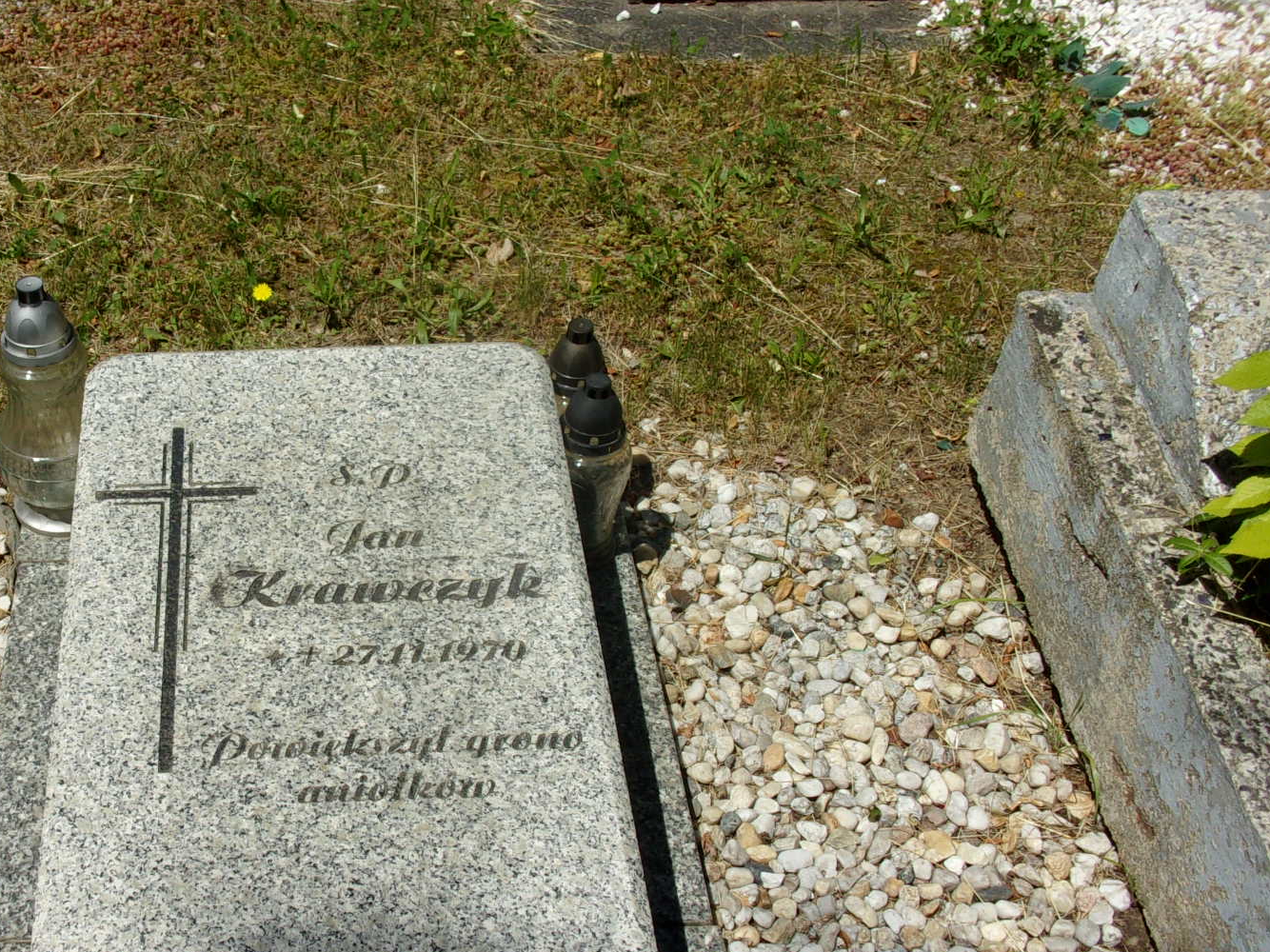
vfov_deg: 33.5
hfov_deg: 42.8
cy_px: 570
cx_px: 352
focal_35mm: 43
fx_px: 1577
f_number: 10.8
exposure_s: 1/160
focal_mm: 5.1
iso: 80
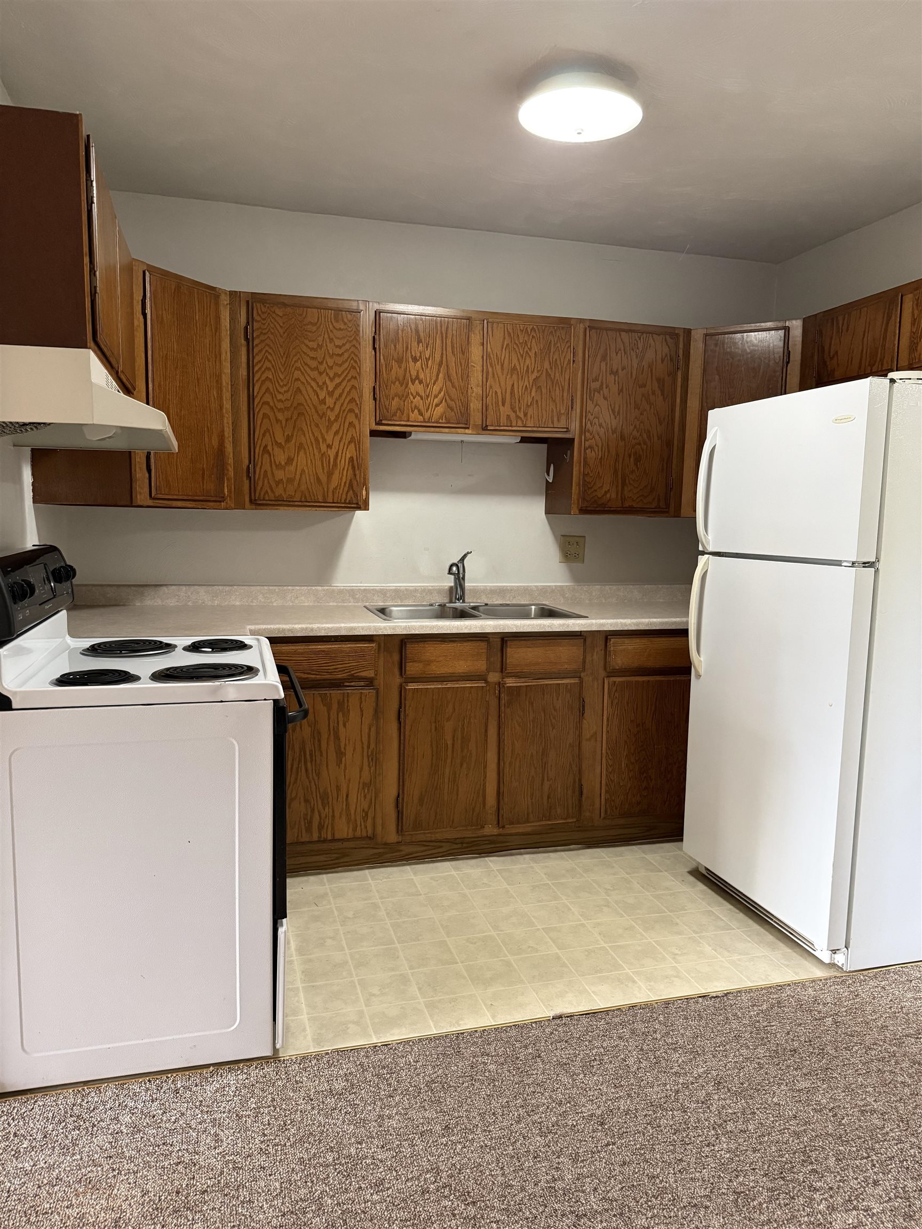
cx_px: 461
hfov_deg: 56.8
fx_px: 852
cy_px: 614
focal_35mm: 24
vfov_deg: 71.6
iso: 500
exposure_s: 1/60
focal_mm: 6.76
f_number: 1.78
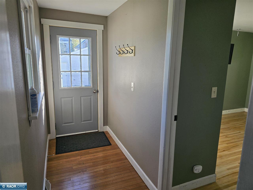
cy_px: 95
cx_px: 126
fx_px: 168
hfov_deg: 73.9
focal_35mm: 23
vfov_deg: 58.9
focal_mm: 6.3
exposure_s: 1/180
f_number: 1.7
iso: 40
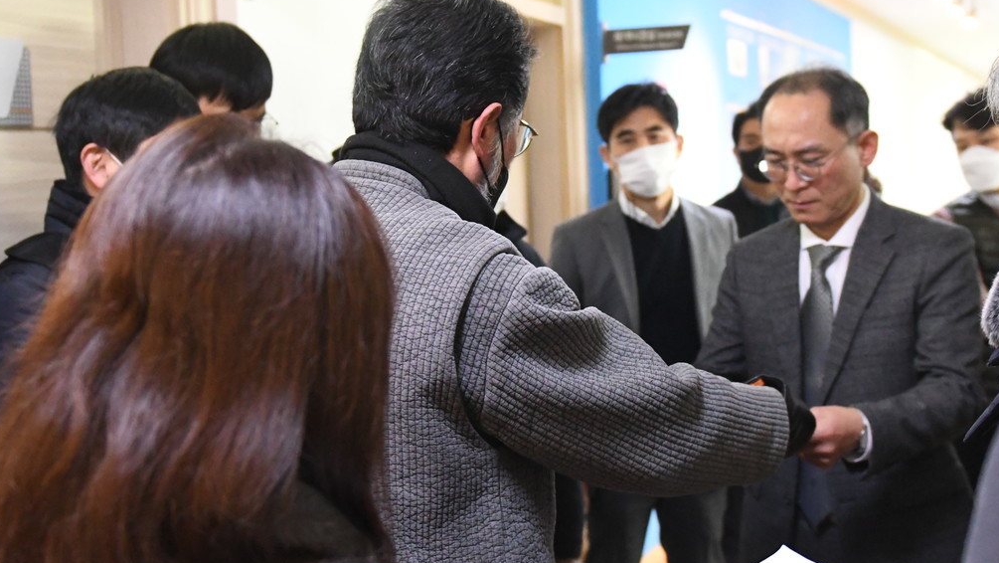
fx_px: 1272
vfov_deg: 24.9
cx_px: 543
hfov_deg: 42.8
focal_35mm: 48
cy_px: 234
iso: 8000
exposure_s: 1/125
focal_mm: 24
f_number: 2.8
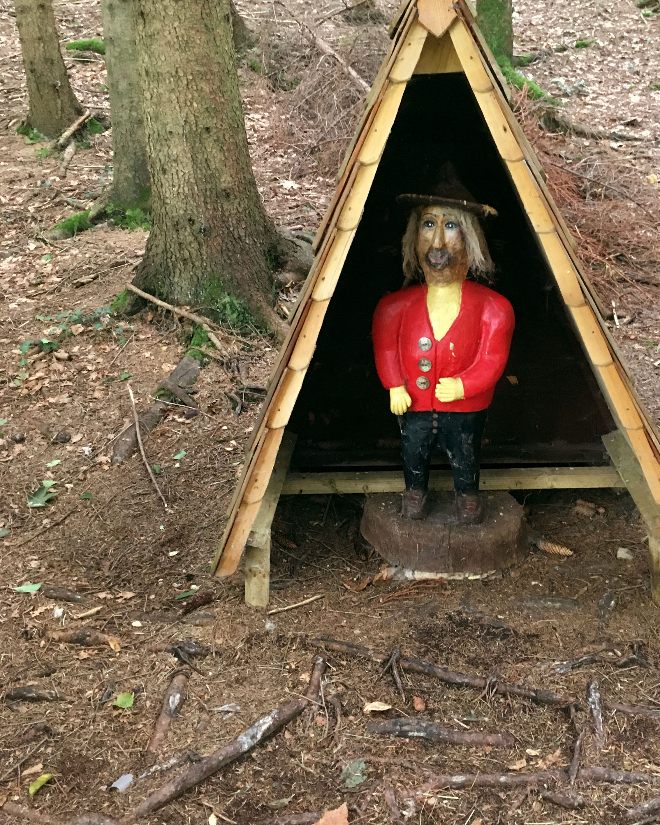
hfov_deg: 37.0
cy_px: 352
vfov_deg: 45.7
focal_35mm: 40
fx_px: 977
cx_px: 427
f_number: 2.2
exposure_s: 1/25
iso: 200
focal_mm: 4.15
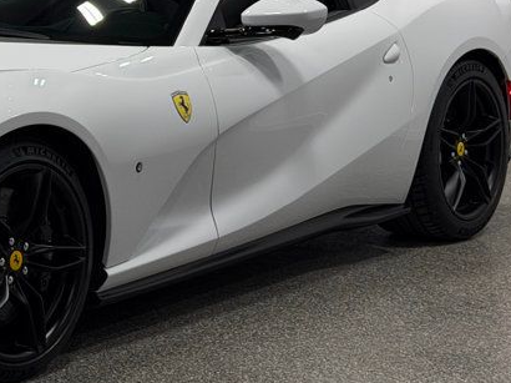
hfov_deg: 16.0
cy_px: 35
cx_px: -31
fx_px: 1770
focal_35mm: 120
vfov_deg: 12.2
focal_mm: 6.76
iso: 64
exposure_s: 1/519
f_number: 1.78
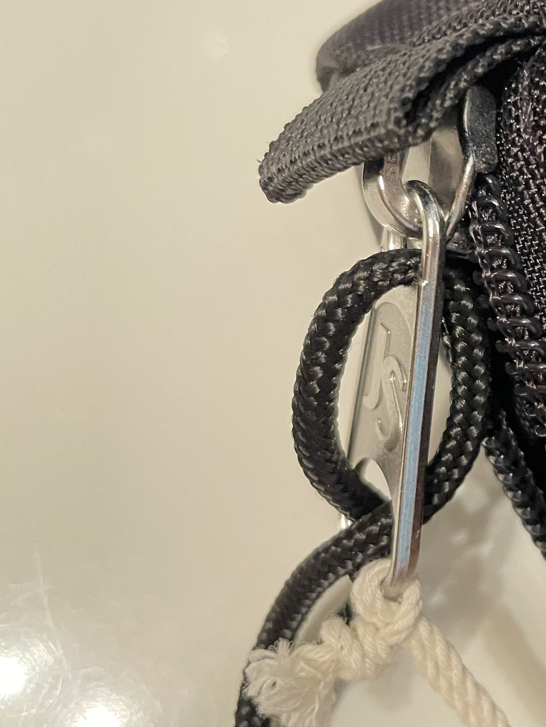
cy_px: 272
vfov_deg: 36.6
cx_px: 706
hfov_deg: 24.5
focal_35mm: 52
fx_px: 1094
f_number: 1.6
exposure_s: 1/40
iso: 400
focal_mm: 4.2
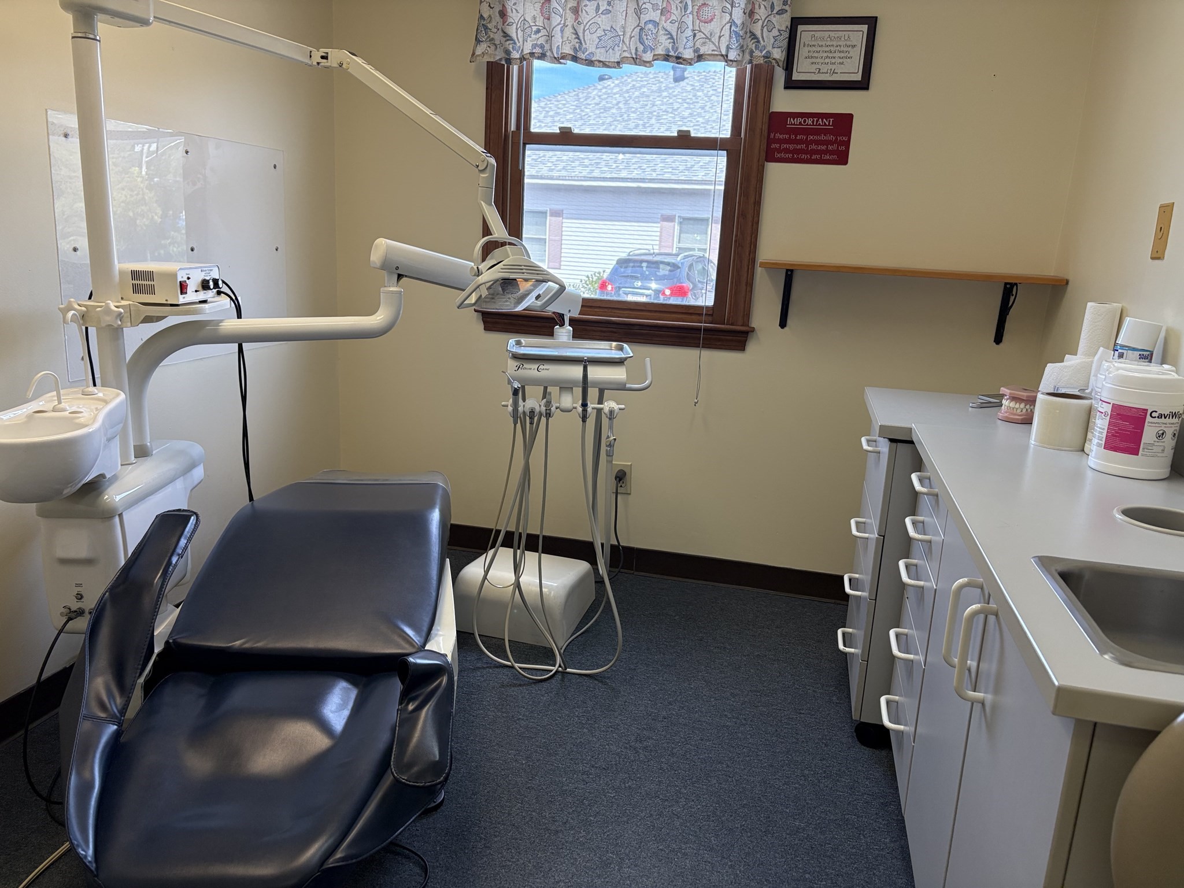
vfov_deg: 53.1
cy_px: 444
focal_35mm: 26
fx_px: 889
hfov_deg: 67.3
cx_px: 592
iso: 125
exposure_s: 1/149
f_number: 1.6
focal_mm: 5.96
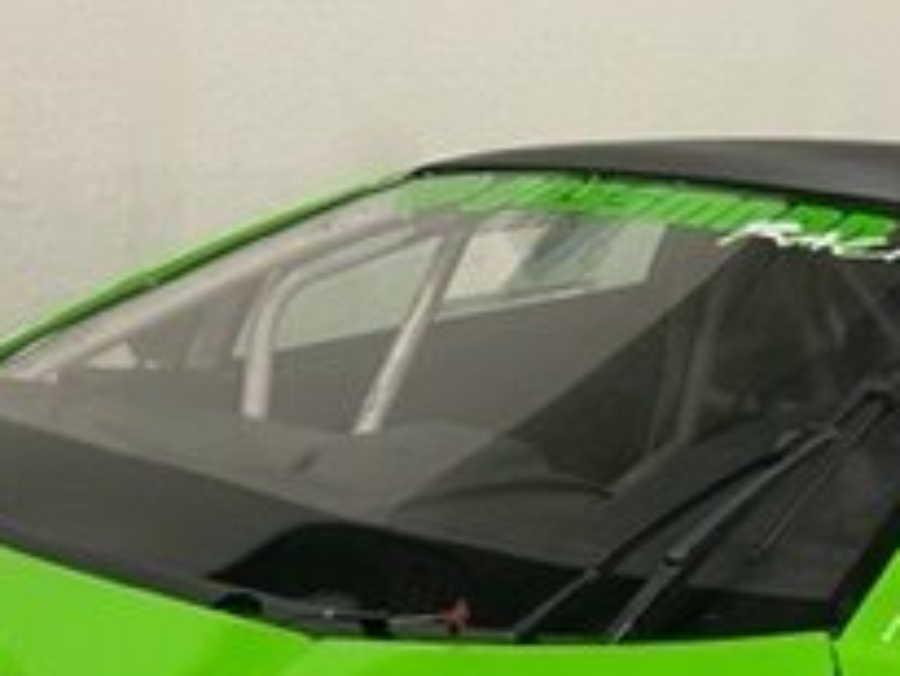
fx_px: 2107
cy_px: 830
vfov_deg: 17.3
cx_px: 514
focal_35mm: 81
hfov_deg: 24.1
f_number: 1.6
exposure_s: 1/50
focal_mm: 5.1
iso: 200
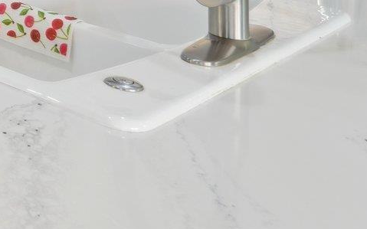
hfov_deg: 22.3
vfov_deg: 17.2
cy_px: -189
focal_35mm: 61
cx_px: -272
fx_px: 610
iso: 400
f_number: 8
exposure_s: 1/15
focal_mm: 14
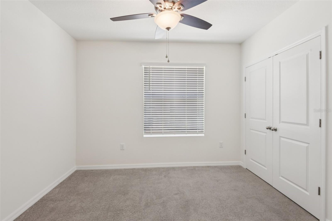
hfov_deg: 96.7
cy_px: 110
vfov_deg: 73.7
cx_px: 166
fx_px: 148
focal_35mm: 16
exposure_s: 1/40
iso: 400
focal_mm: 16
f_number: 8
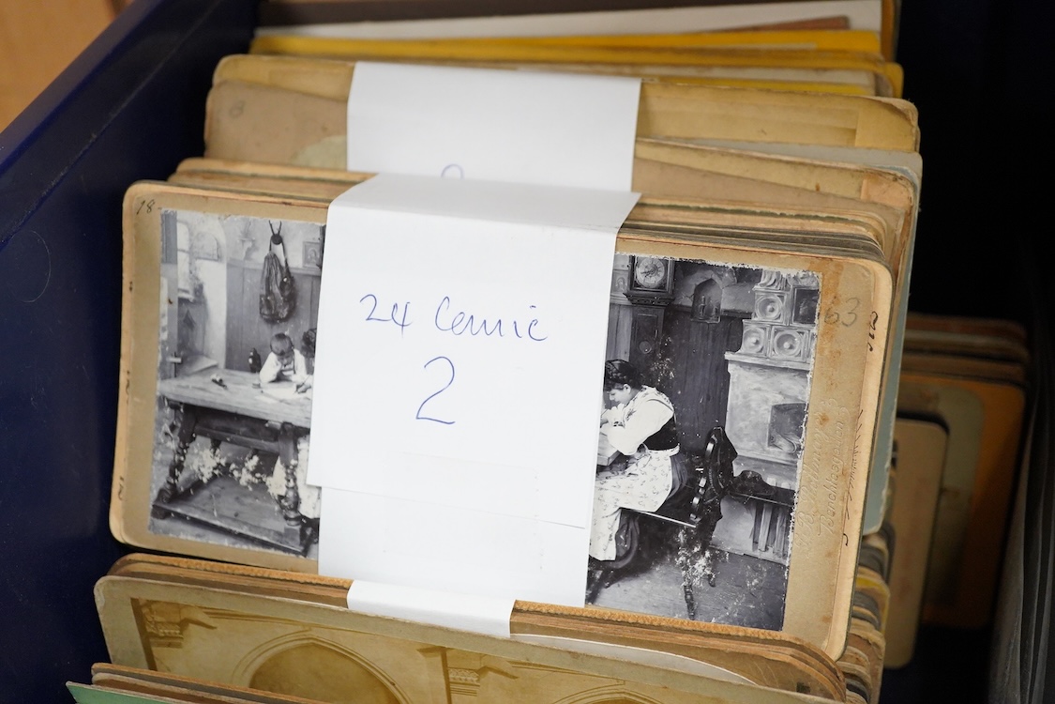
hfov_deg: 43.6
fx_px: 1319
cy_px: 352
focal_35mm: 45
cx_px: 528
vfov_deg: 29.9
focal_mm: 30
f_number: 3.5
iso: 2500
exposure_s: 1/320
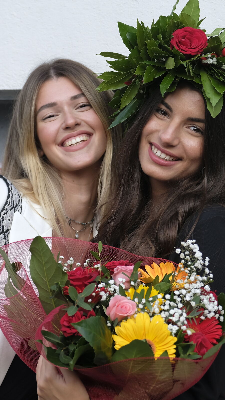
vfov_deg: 10.6
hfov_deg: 6.0
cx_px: 120
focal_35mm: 203
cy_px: 200
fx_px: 2153
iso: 200
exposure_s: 1/320
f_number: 3.9
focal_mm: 86
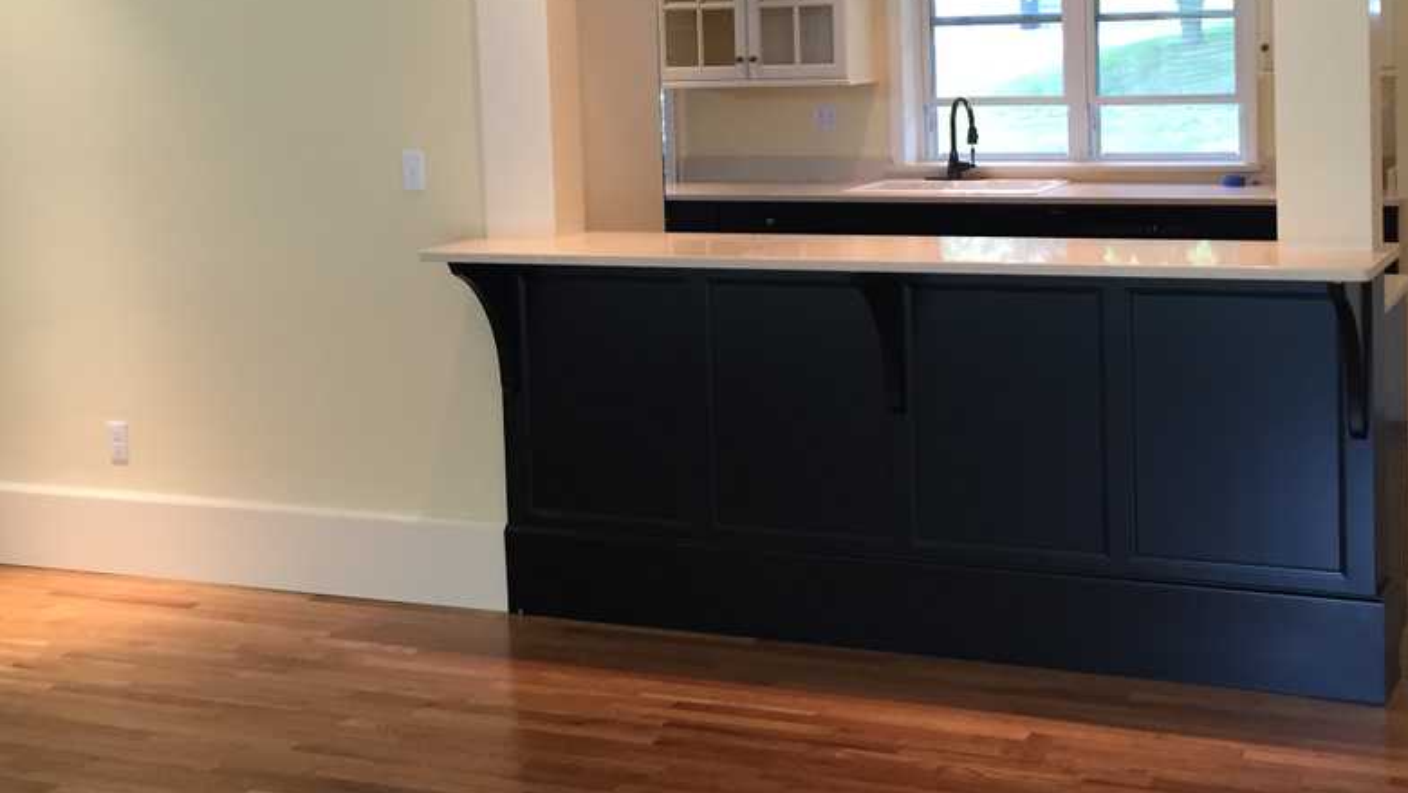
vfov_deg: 22.0
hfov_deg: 38.4
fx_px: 2016
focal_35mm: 54
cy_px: 197
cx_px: 797
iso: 40
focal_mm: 4.15
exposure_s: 1/30
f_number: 2.2
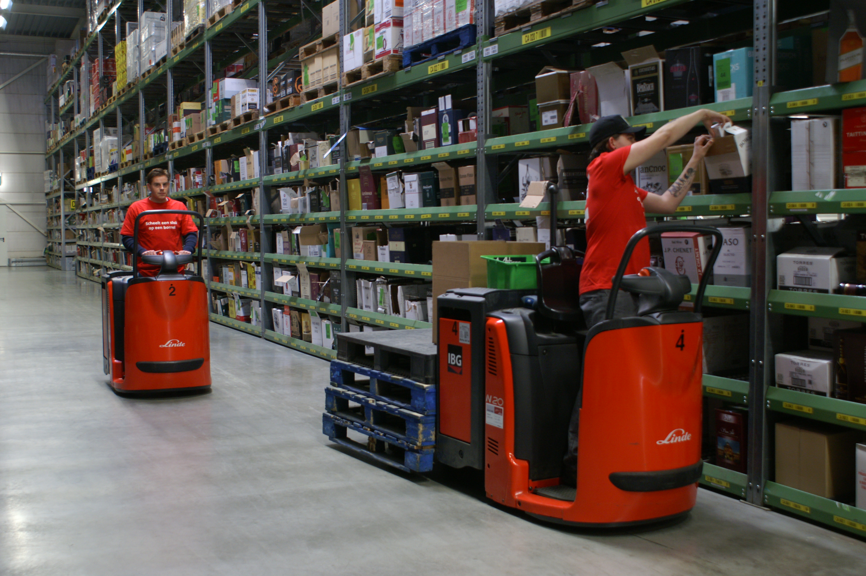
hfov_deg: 49.6
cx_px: 433
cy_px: 288
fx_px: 937
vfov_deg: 34.1
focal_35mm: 39
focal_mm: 26
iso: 400
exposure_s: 1/8
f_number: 4.5
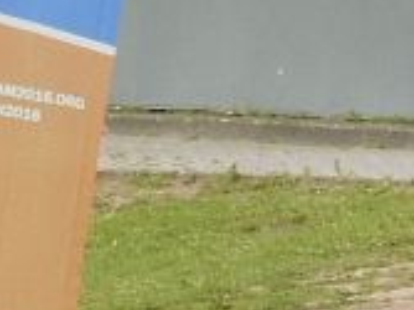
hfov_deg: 1.6
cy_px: -541
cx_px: 156
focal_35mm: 1222
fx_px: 14604
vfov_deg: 1.2
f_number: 6.3
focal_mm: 35.6
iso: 200
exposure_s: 1/100
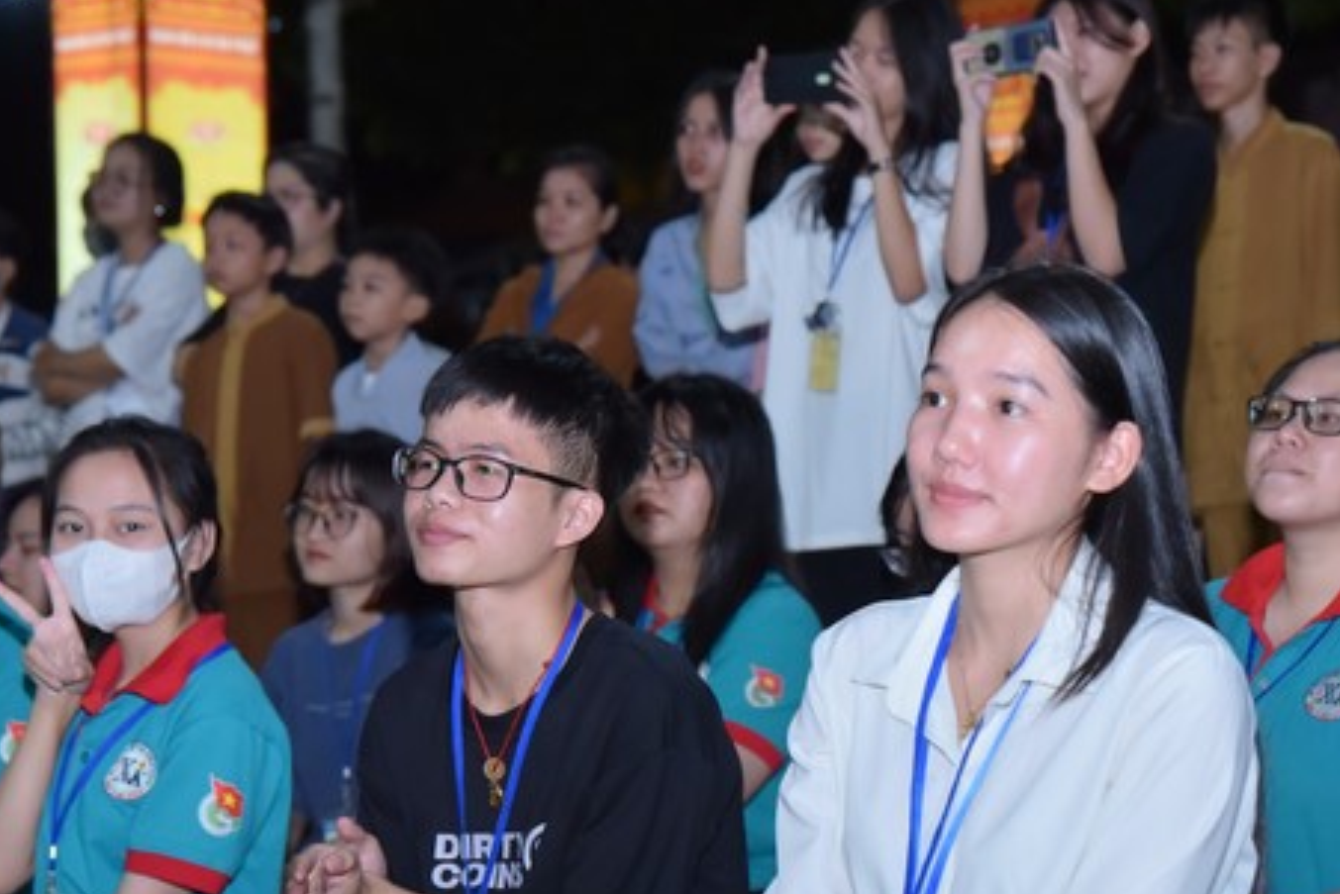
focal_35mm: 108
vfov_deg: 12.7
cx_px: 692
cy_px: 558
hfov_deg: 18.9
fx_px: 4021
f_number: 5.6
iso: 2000
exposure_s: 1/160
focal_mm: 75
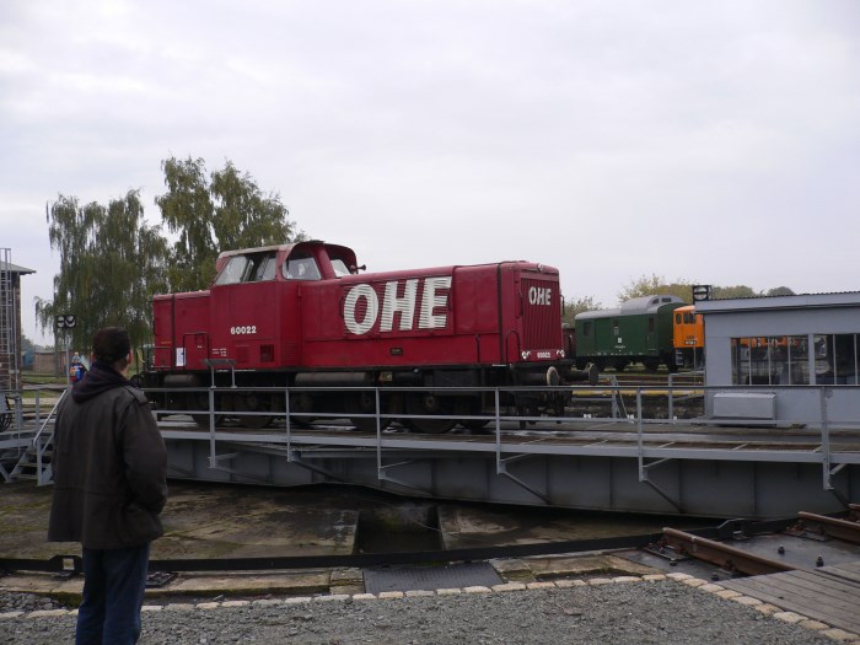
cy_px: 322
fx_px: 870
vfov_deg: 40.7
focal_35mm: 35
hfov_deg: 52.6
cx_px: 430
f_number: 2.8
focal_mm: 5.8
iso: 100
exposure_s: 1/500
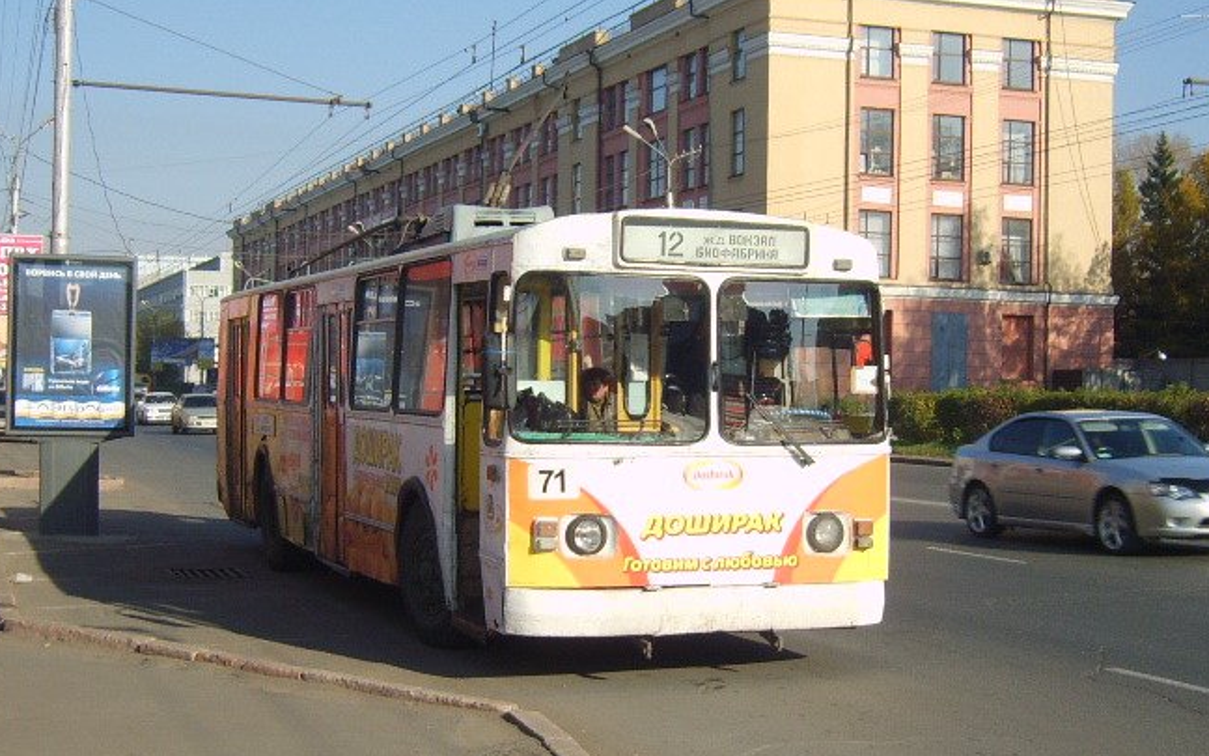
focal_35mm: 55
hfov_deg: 36.9
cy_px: 418
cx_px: 632
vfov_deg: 23.5
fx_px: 1812
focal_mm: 7.4
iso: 50
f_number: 7.1
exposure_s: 1/180
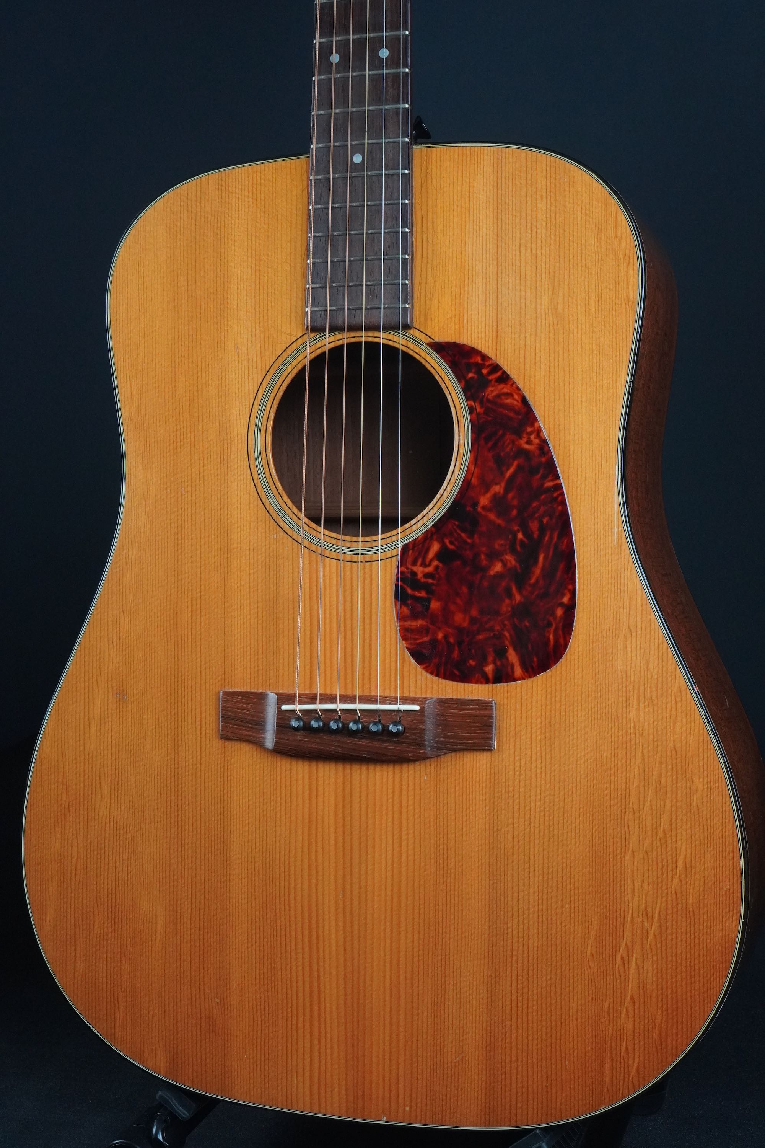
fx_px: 1673
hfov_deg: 25.8
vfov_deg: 37.9
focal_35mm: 52
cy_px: 574
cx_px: 382
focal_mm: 35
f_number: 11
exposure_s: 1/60
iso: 2500
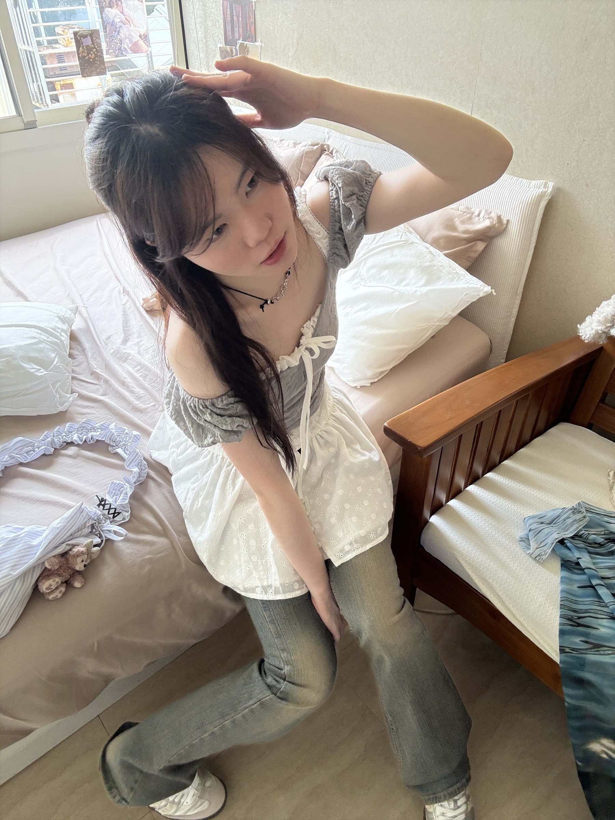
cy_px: 410
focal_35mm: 23
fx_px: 545
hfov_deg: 58.9
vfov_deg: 73.9
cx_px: 308
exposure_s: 1/60
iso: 160
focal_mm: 2.69
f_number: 1.9
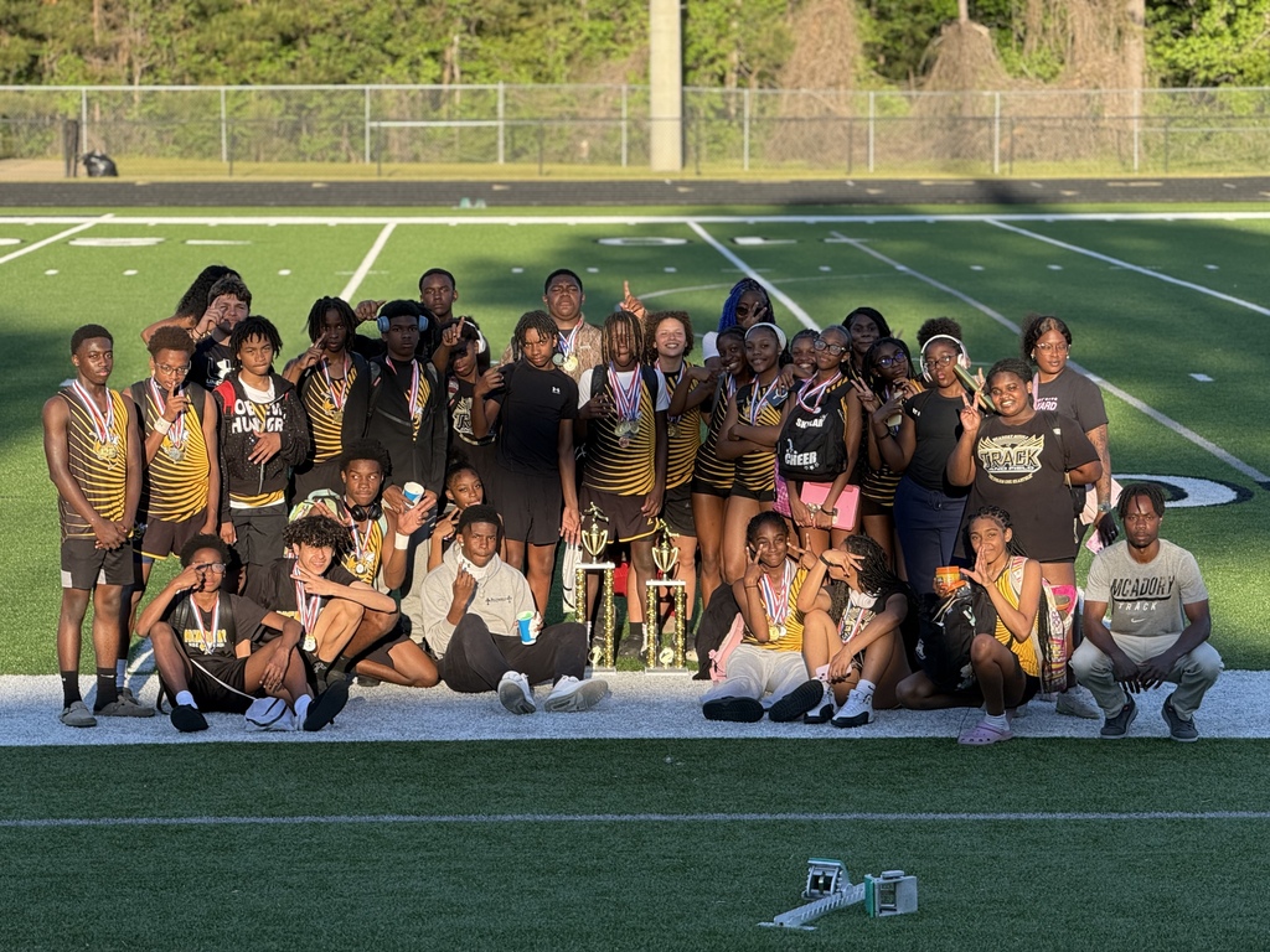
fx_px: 4403
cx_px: 635
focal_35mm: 120
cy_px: 476
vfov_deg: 12.3
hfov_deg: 16.4
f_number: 2.8
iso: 64
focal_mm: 15.66
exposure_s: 1/385
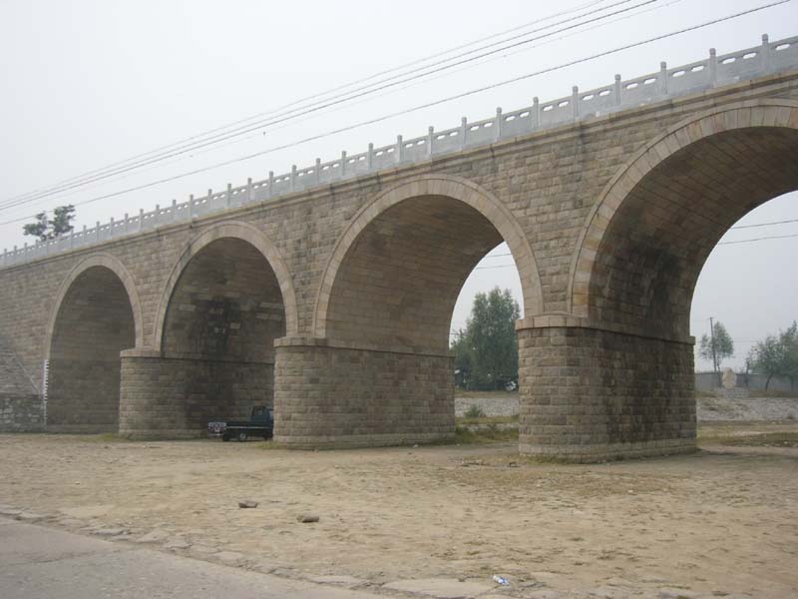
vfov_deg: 40.7
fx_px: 807
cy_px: 300
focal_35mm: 35
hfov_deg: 52.6
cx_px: 399
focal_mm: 5.8
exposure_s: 1/100
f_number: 8
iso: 50
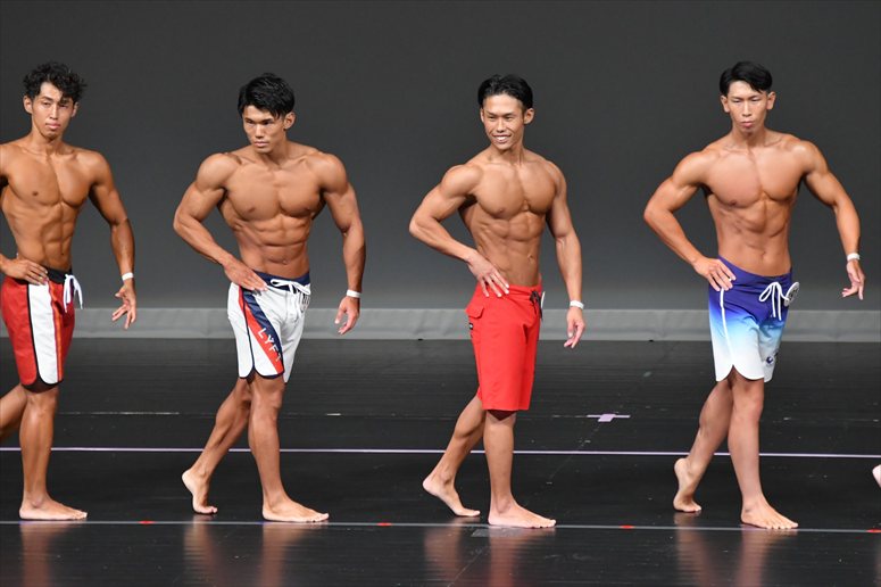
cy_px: 294
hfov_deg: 6.5
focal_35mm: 315
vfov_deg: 4.4
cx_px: 440
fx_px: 7705
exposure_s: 1/400
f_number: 5.6
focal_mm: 210
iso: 4000
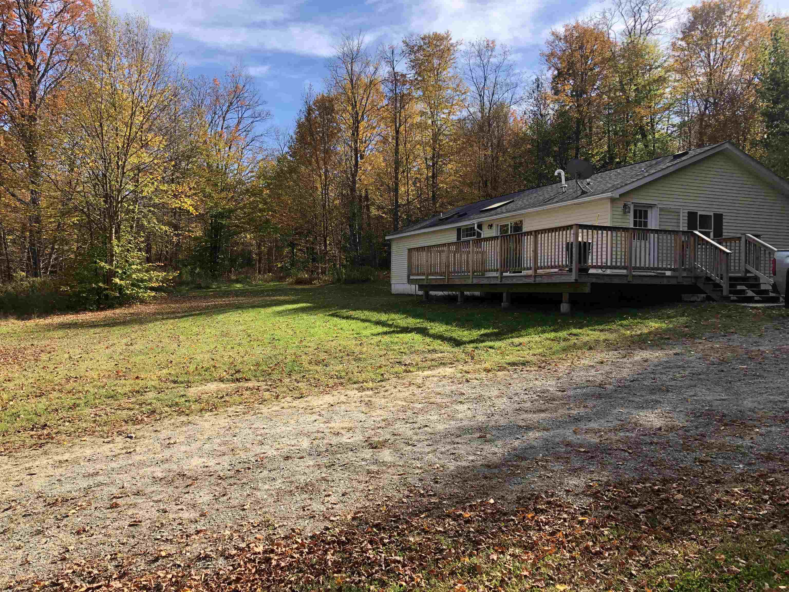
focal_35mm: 28
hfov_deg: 63.4
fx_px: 638
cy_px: 296
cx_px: 394
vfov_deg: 49.7
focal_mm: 3.99
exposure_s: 1/813
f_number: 1.8
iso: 20
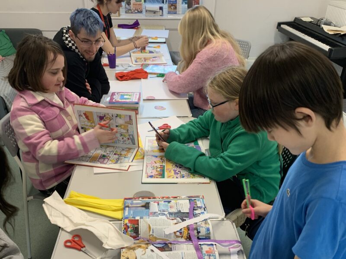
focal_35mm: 26
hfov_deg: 67.3
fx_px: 260
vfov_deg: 53.1
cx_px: 173
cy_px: 130
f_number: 1.8
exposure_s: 1/50
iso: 64
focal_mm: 4.25
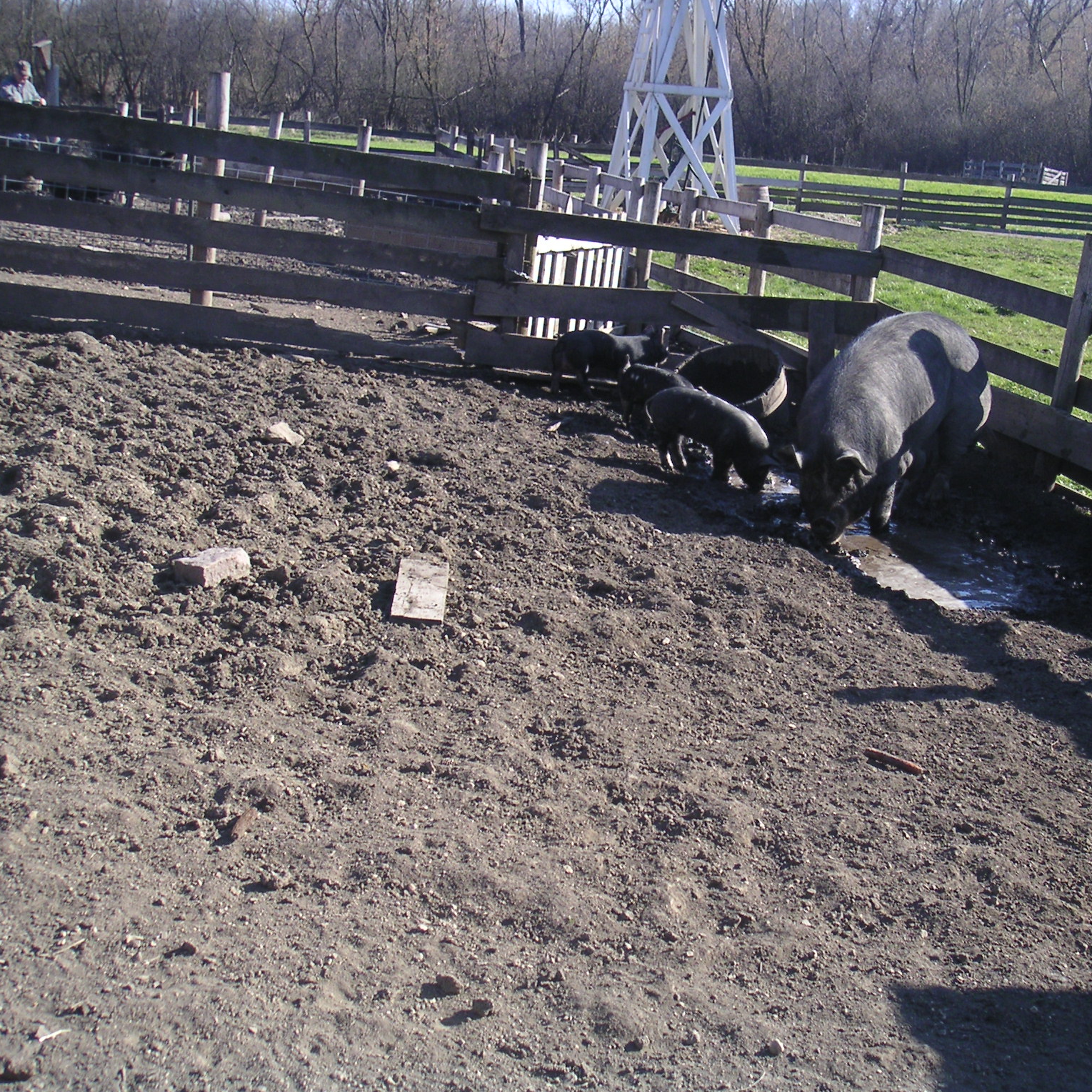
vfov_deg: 37.6
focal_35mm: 45
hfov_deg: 37.5
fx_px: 1606
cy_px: 548
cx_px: 633
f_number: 2.8
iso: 50
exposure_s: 1/350
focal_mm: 6
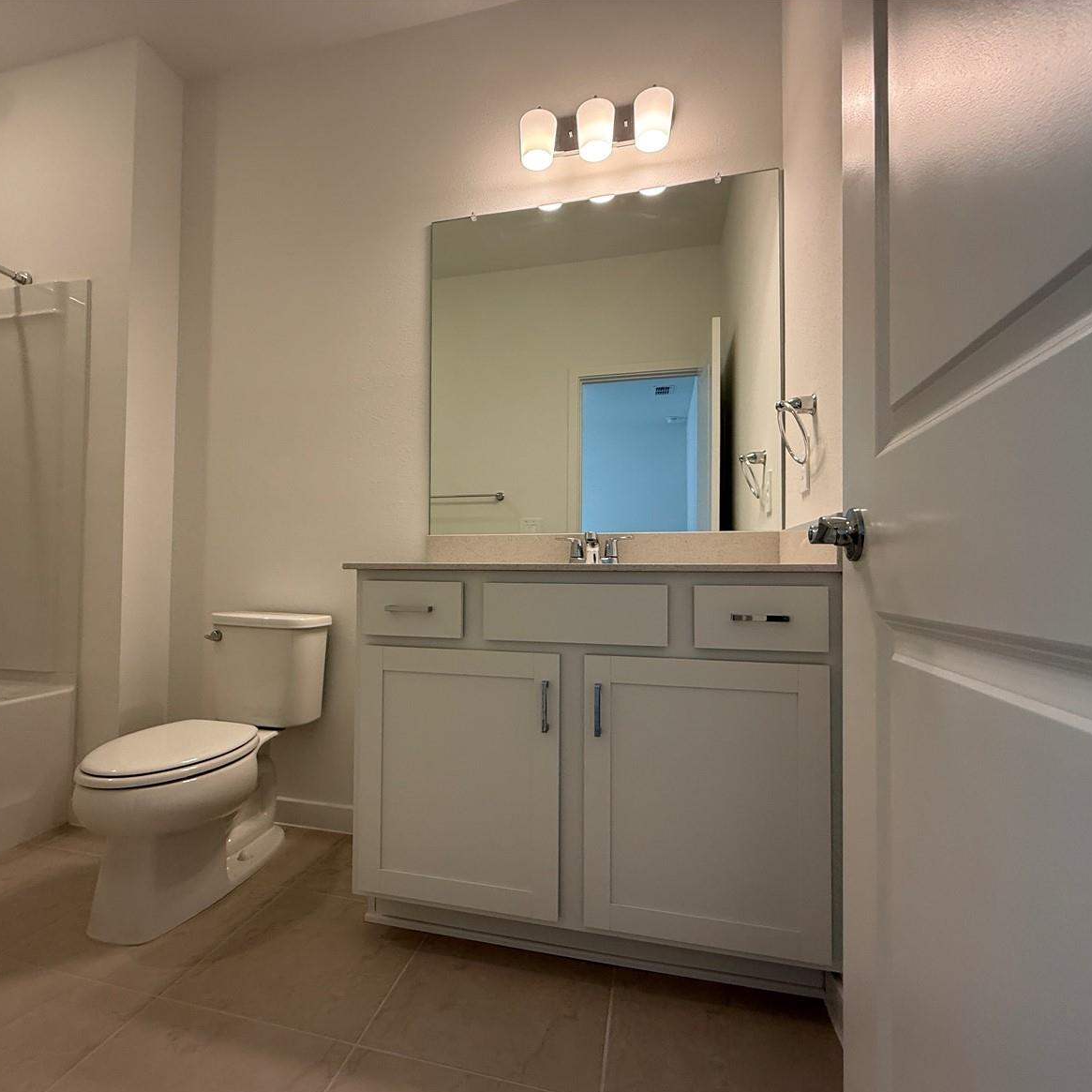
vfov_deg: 84.0
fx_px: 607
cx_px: 497
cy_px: 559
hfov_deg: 83.8
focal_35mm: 17
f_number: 2.2
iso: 125
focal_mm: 2.22
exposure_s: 1/120
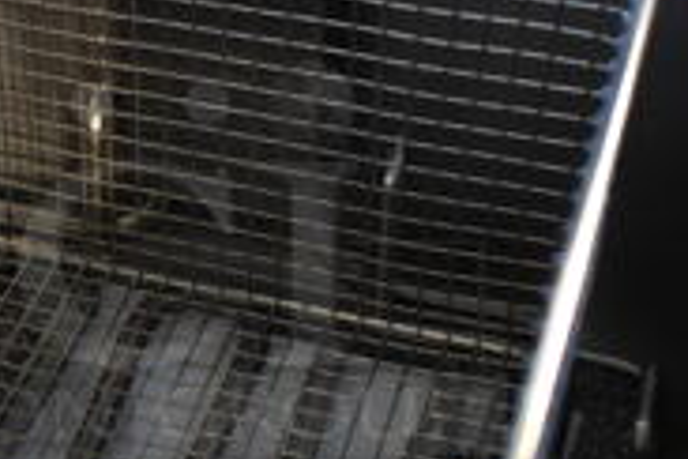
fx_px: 1720
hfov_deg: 22.2
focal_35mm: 90
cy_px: 256
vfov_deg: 15.2
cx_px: 90
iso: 1400
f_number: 3.5
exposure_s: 1/30
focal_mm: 18
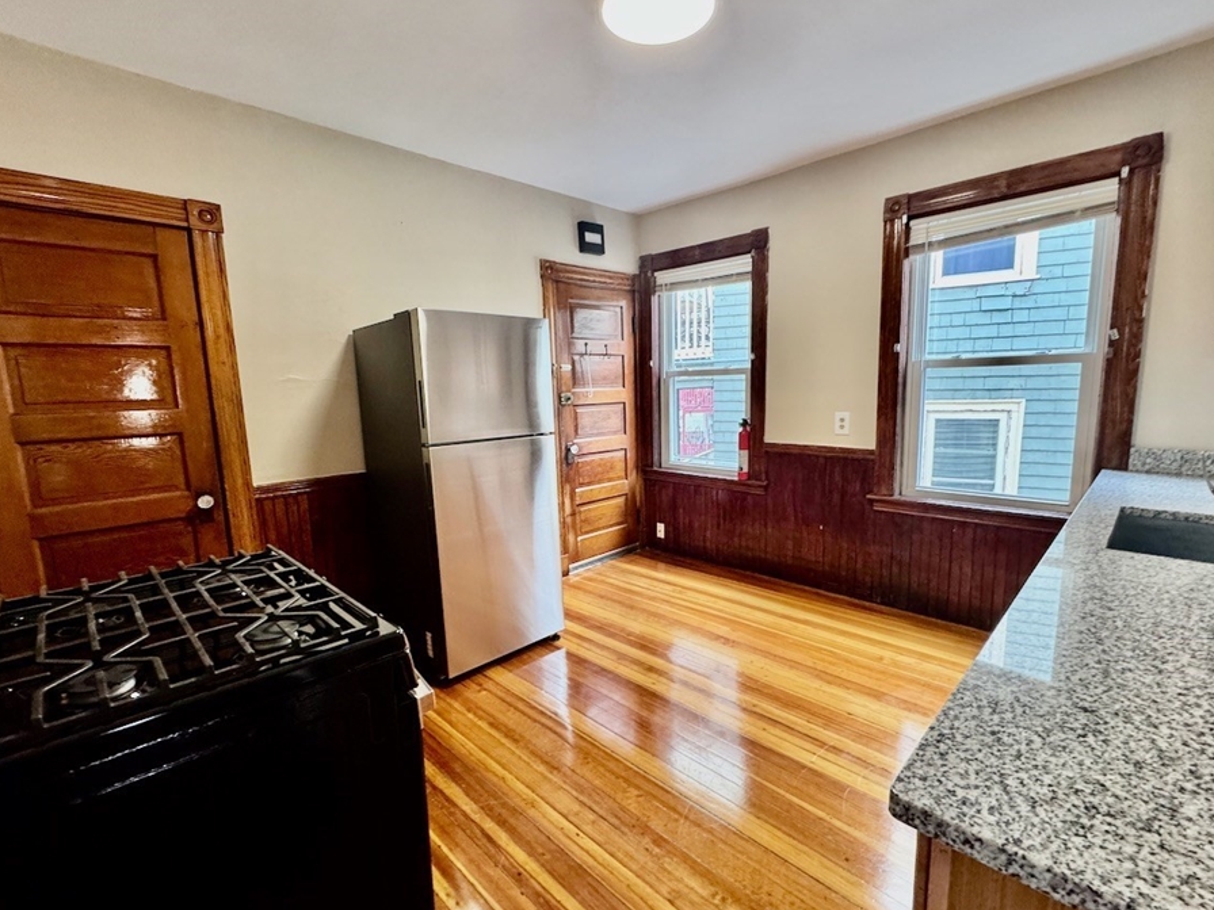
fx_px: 561
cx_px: 612
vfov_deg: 78.1
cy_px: 466
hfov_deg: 94.5
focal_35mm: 16
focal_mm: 2.22
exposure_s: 1/76
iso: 320
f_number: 2.2
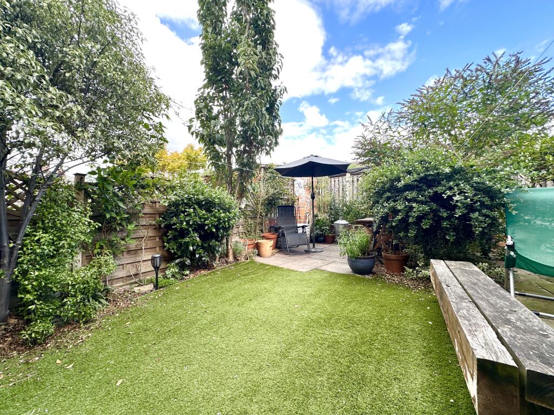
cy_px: 208
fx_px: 224
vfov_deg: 85.7
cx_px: 277
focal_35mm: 14
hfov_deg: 102.1
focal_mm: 2.22
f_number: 2.2
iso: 40
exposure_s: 1/237
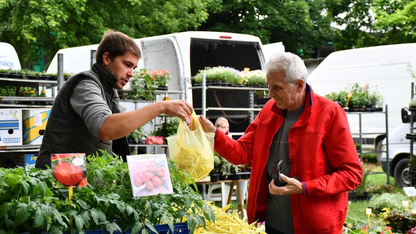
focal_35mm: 76
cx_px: 208
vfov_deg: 15.9
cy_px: 127
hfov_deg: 27.9
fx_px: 839
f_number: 4.8
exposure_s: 1/250
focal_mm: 48
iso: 400
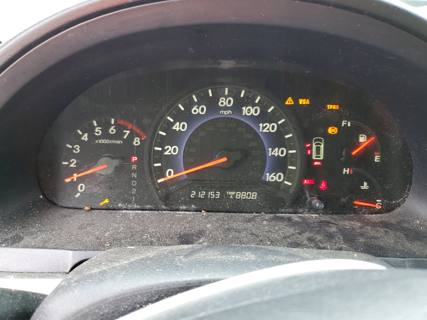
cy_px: 160
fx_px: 321
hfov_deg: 67.3
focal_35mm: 26
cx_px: 214
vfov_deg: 53.1
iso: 68
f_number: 1.5
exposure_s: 1/60.2
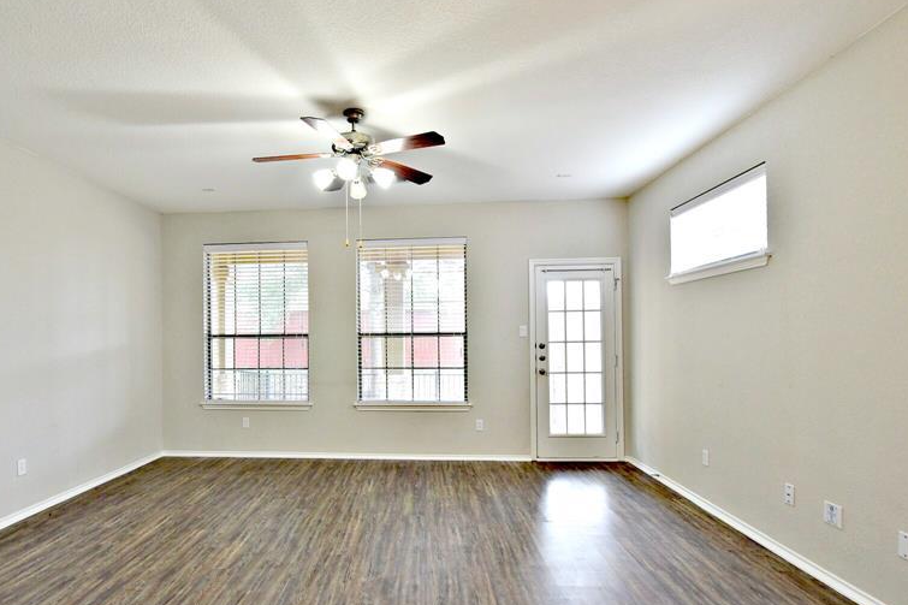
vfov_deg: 64.3
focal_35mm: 19
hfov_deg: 86.1
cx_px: 375
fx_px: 479
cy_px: 337
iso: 640
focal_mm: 14
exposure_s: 1/60
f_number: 4
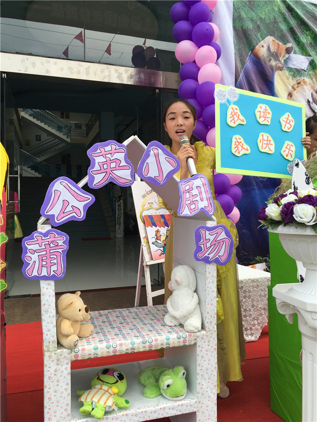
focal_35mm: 29
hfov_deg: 48.2
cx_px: 158
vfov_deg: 61.7
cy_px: 211
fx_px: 354
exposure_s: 1/516
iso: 25
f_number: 2.2
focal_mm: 4.15
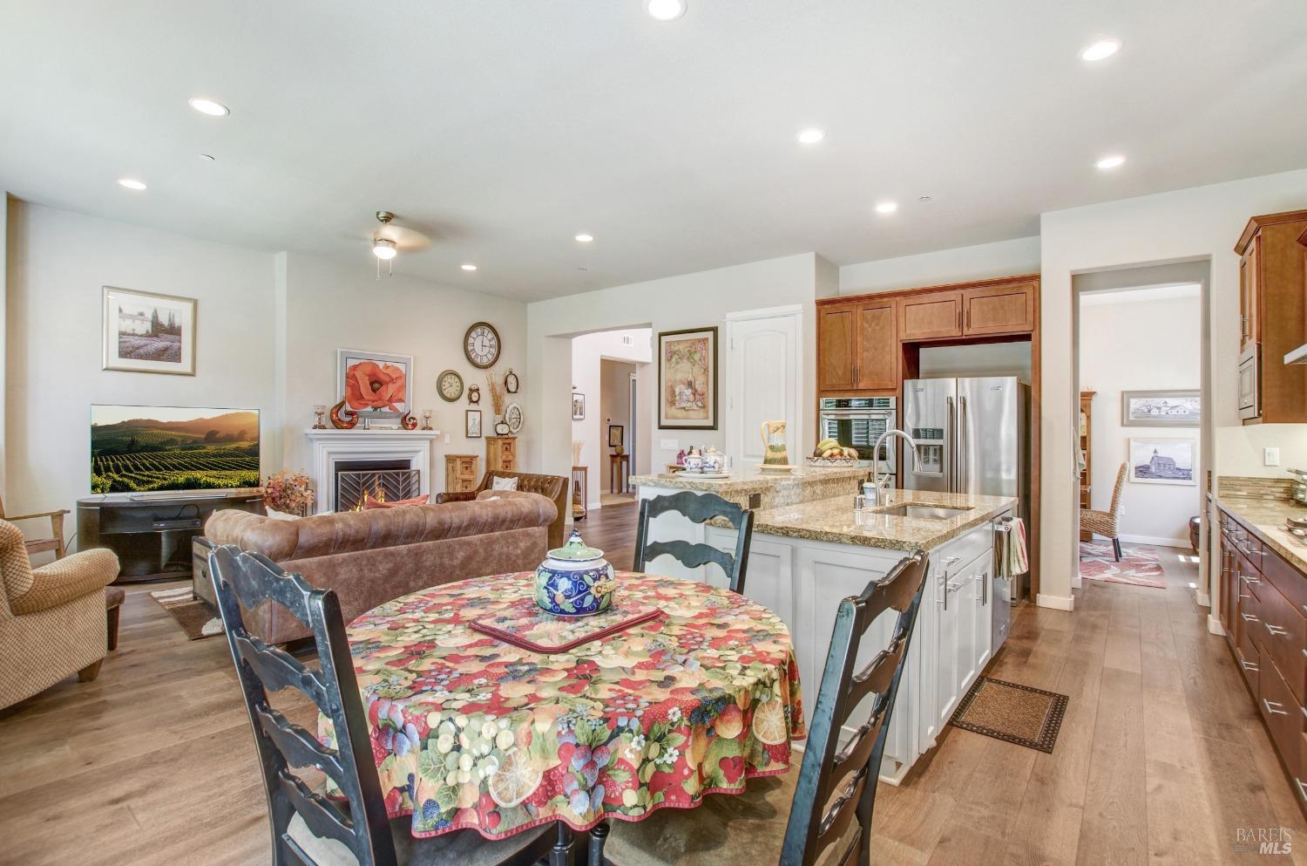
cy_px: 433
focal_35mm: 15
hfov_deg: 100.5
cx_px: 654
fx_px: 543
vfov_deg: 77.1
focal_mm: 10
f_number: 7.1
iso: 100
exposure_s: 1/5
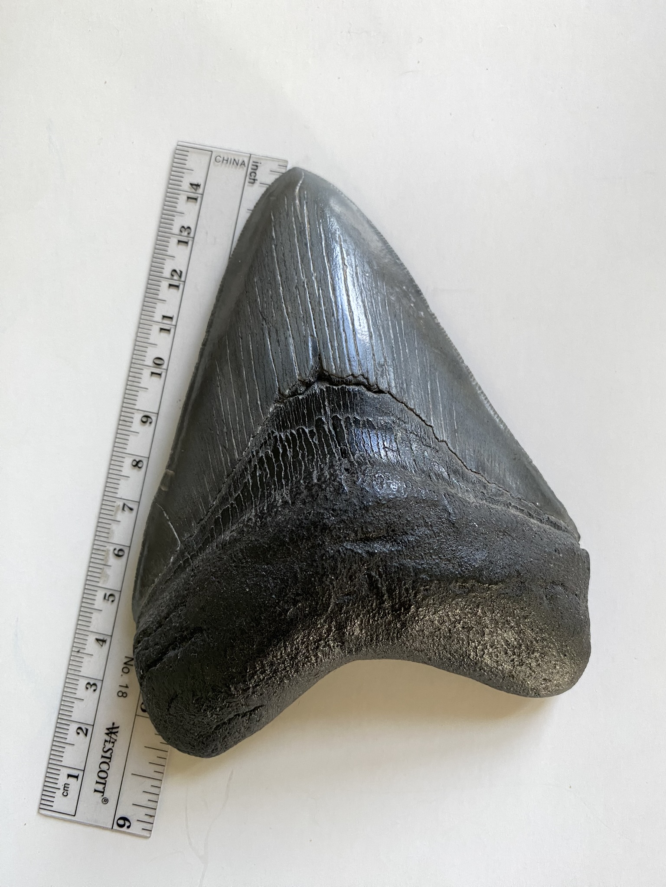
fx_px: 641
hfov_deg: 54.9
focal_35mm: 25
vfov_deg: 69.4
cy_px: 444
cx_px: 333
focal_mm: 4.25
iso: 125
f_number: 1.8
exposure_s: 1/64
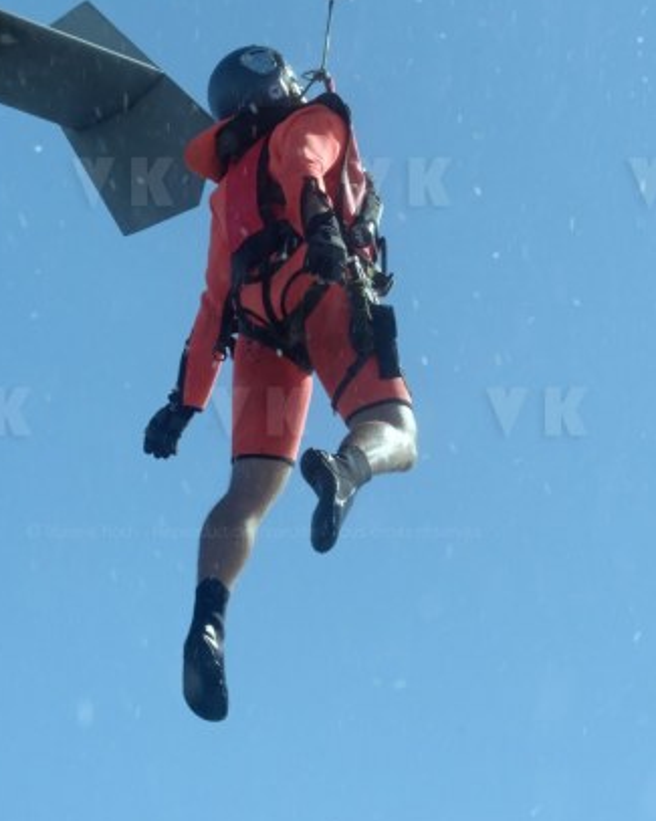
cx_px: 257
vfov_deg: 13.3
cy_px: 228
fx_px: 3523
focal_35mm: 145
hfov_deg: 10.6
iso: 320
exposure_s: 1/500
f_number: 16
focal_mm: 70
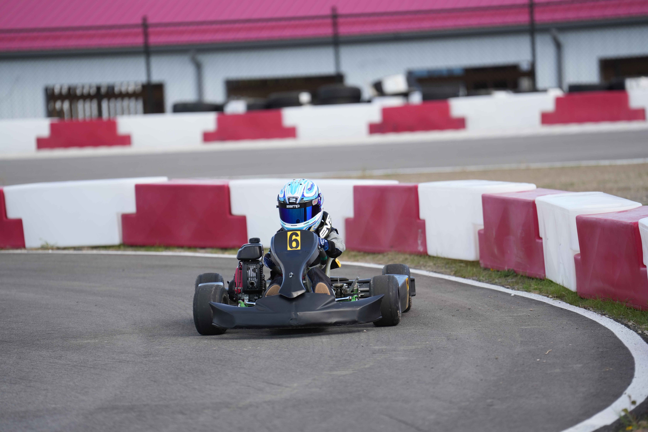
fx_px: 3438
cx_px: 324
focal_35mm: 191
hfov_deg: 10.8
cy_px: 216
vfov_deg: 7.2
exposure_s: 1/1250
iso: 200
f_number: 2.8
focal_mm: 191
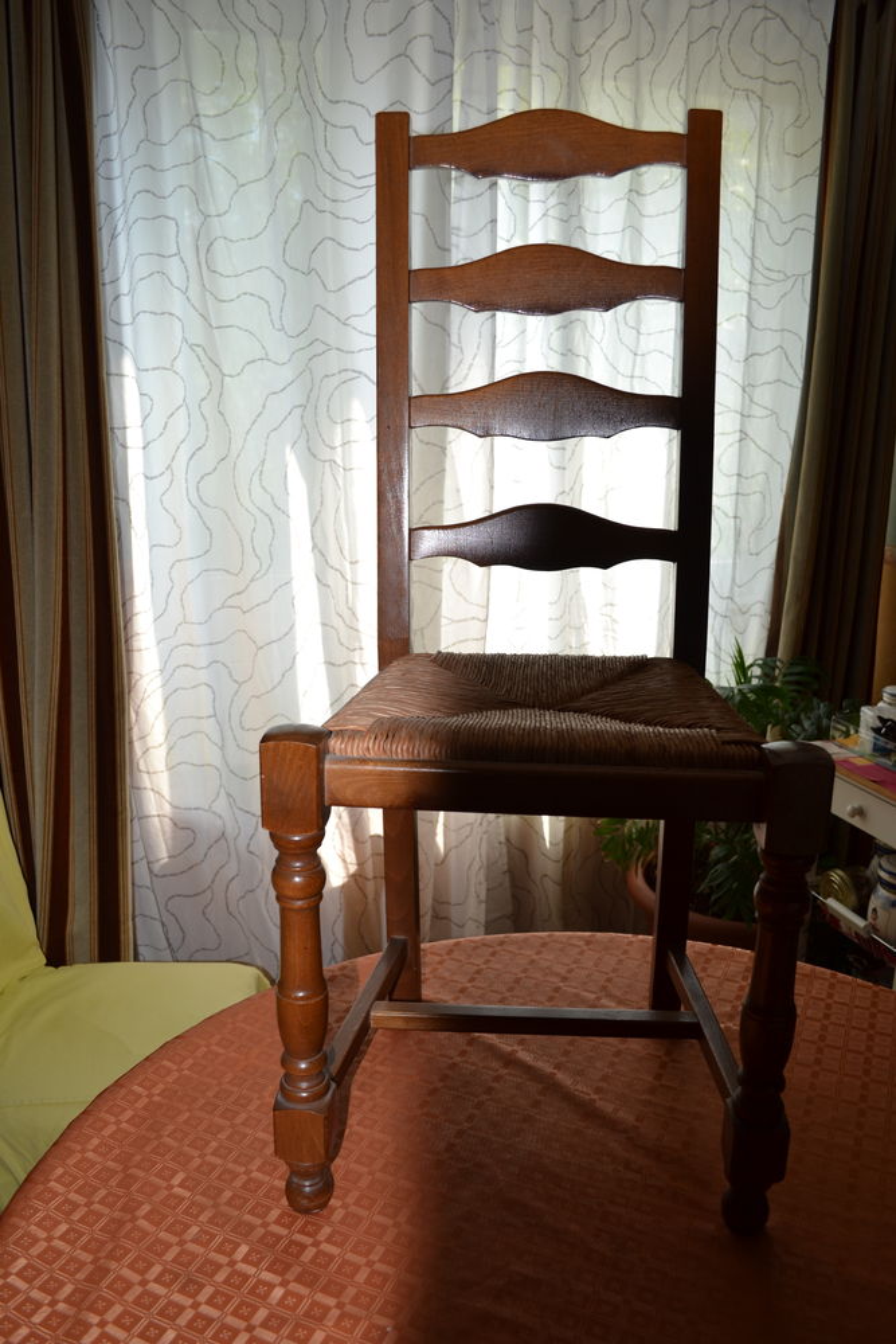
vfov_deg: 67.4
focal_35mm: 27
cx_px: 448
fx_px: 1008
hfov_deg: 47.9
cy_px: 672
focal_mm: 18
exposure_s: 1/125
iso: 125
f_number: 4
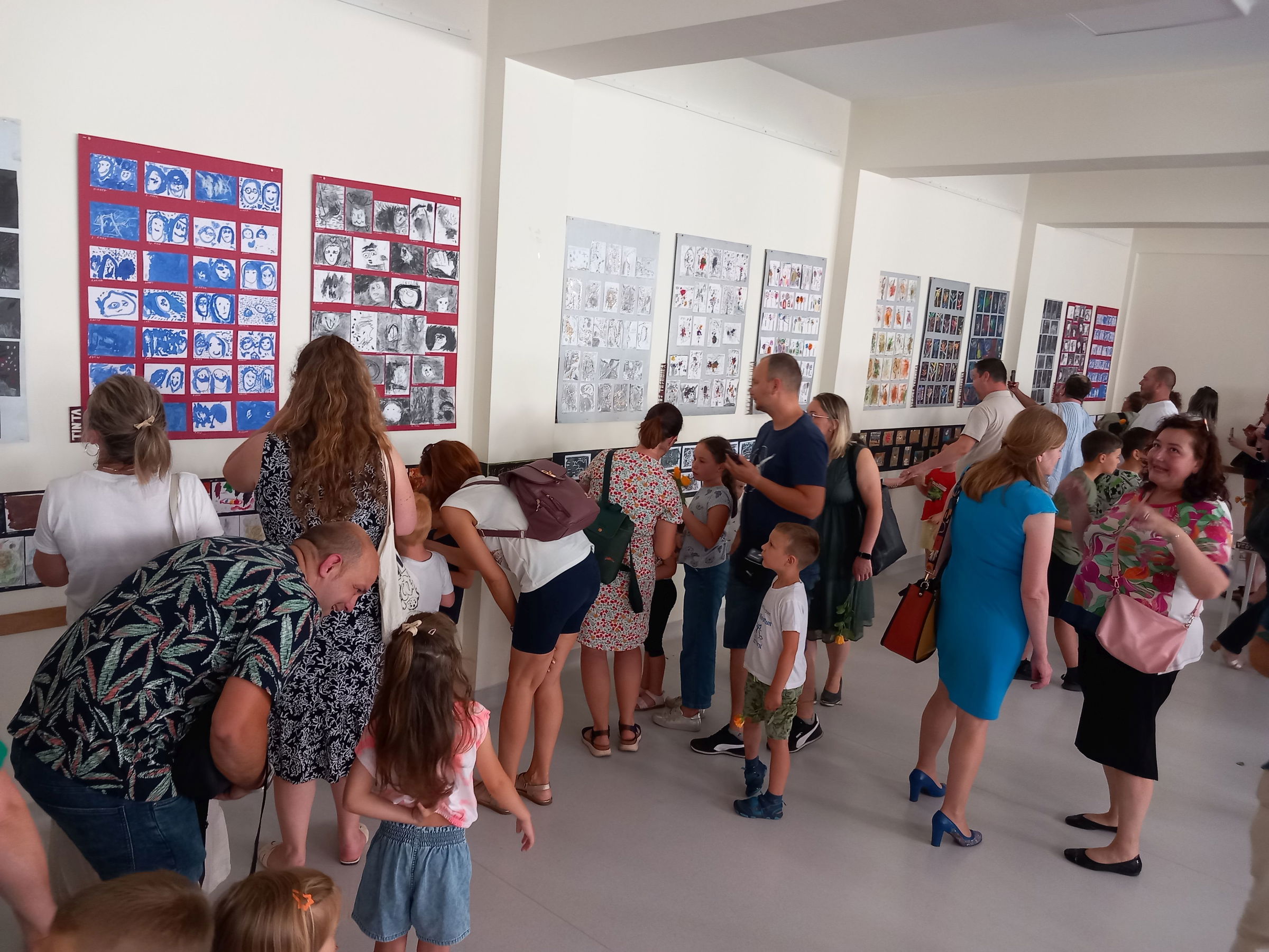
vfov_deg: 51.4
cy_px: 476
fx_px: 990
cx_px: 634
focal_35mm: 27
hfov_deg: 65.3
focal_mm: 4
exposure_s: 1/50
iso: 200
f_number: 1.8
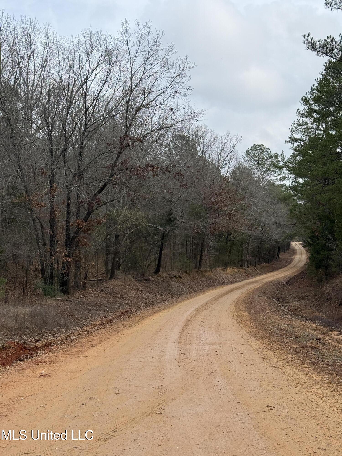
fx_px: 632
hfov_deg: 30.3
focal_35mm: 48
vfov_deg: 39.7
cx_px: 171
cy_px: 228
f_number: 1.78
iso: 80
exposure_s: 1/2667
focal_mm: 6.76
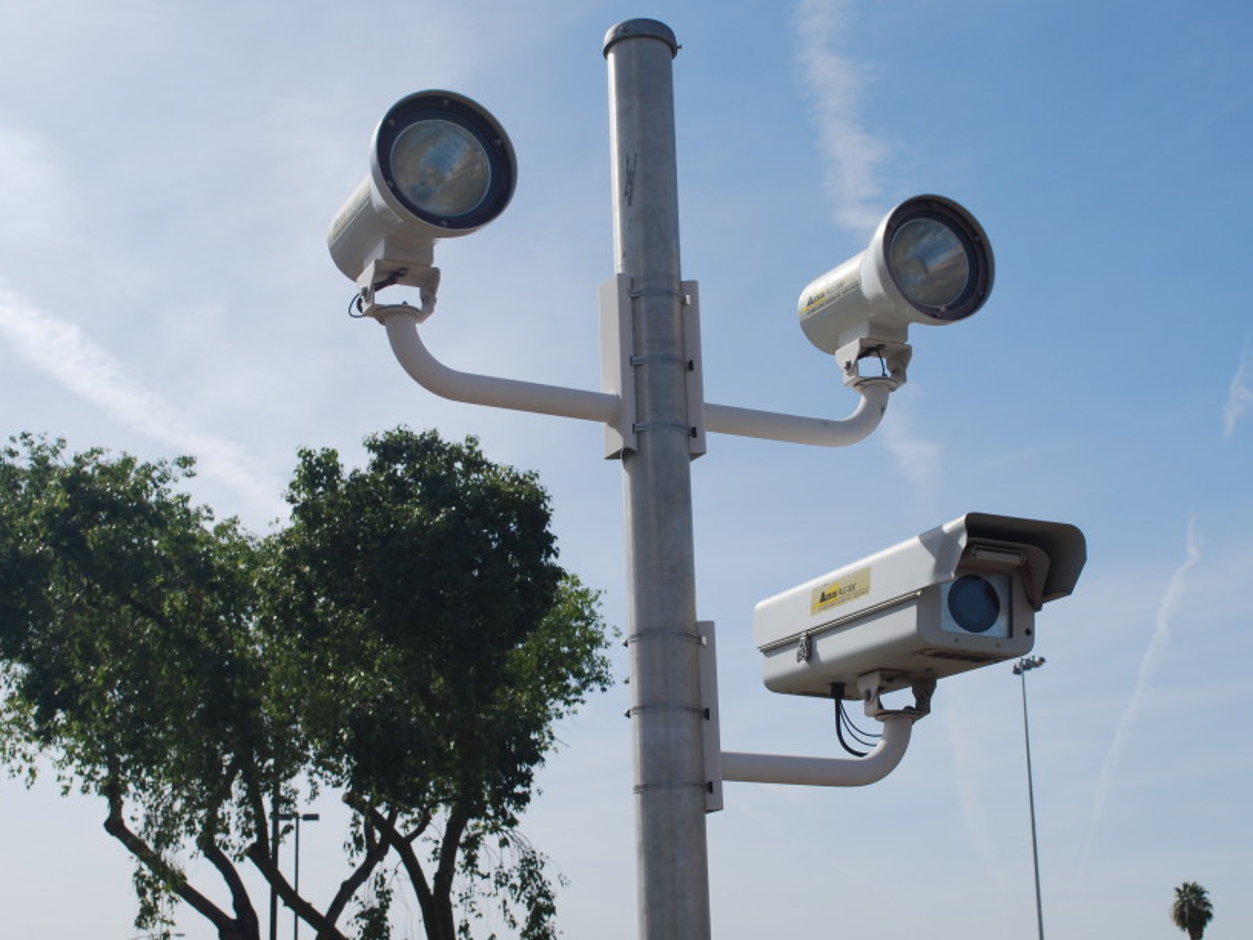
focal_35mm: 58
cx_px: 628
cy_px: 509
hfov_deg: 33.2
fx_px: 2099
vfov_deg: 25.2
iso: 100
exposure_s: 1/320
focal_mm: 32
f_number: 9
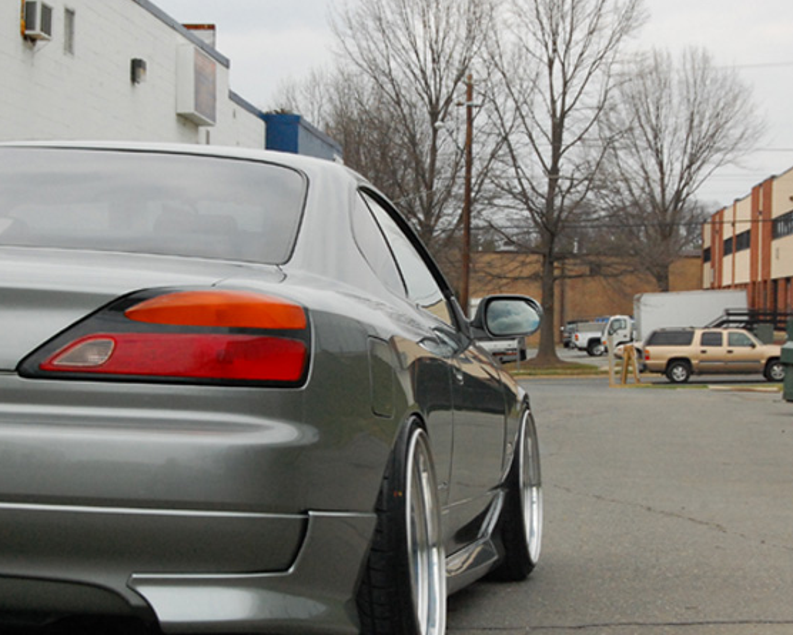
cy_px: 331
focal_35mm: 86
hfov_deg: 22.2
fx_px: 2019
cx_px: 416
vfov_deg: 17.9
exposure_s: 1/1000
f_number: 11
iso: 1600
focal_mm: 40
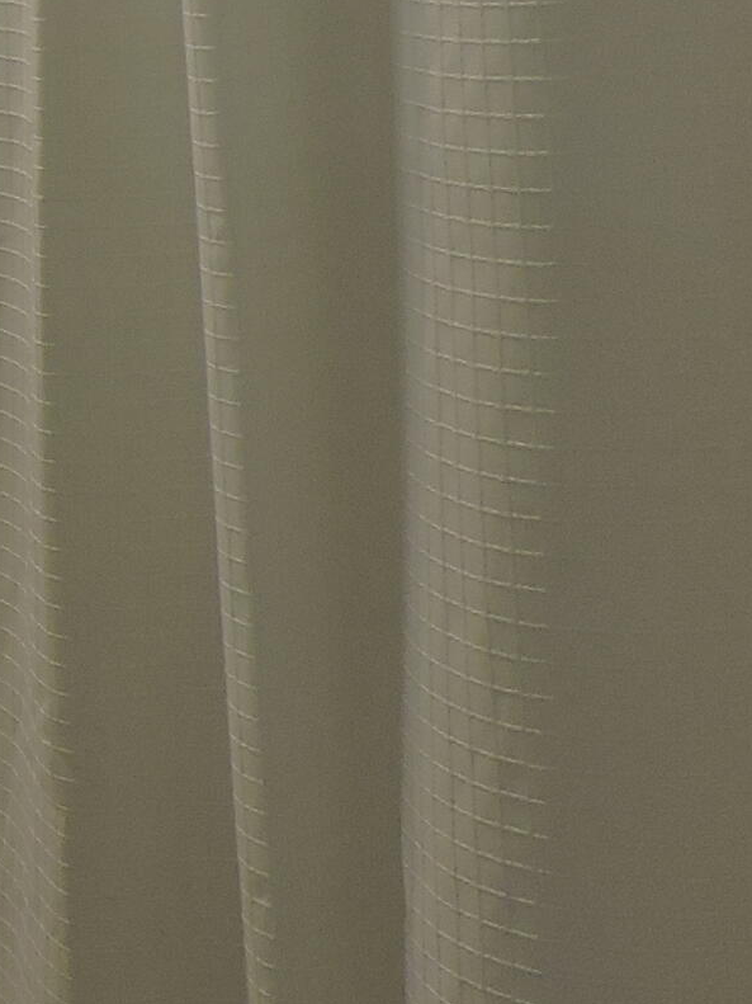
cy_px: -102
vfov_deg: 20.5
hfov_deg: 14.2
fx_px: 2637
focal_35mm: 91
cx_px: -630
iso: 180
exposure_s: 1/30
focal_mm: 4.3
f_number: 3
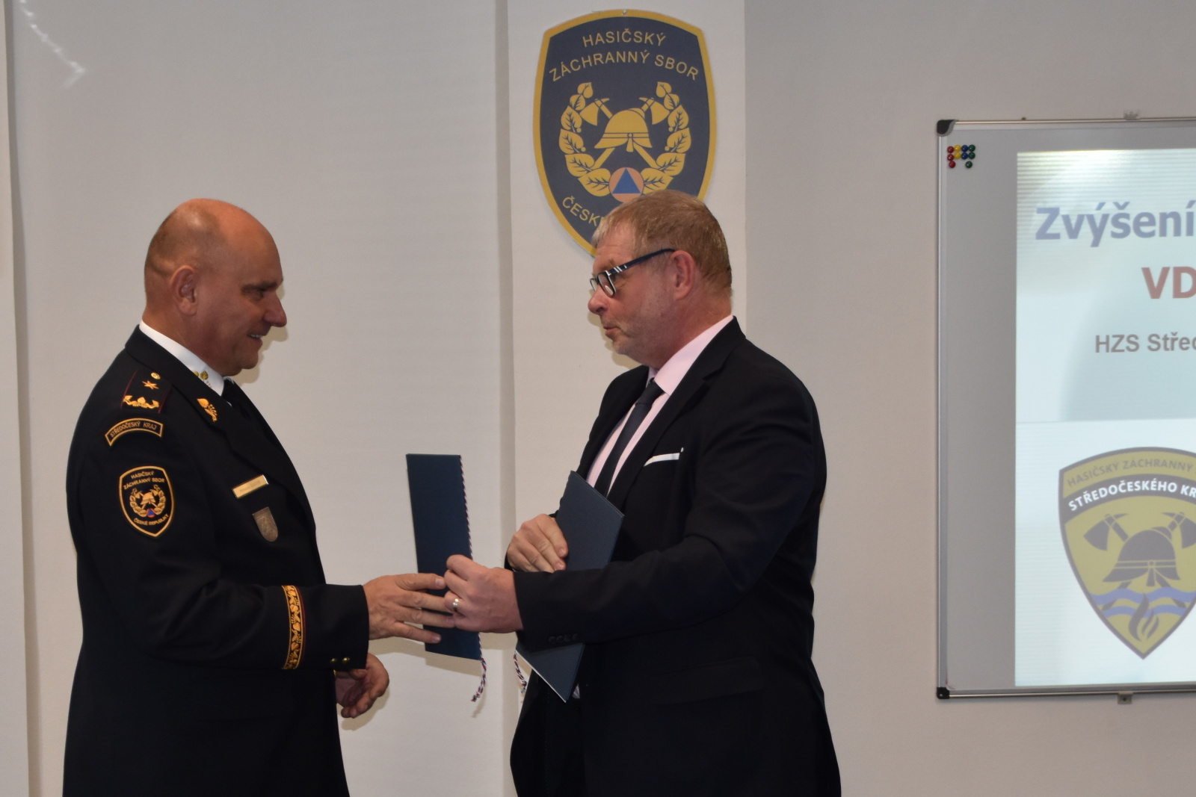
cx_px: 598
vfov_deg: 22.6
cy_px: 398
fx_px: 1993
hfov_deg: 33.4
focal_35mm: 60
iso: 800
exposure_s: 1/100
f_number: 5
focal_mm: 40
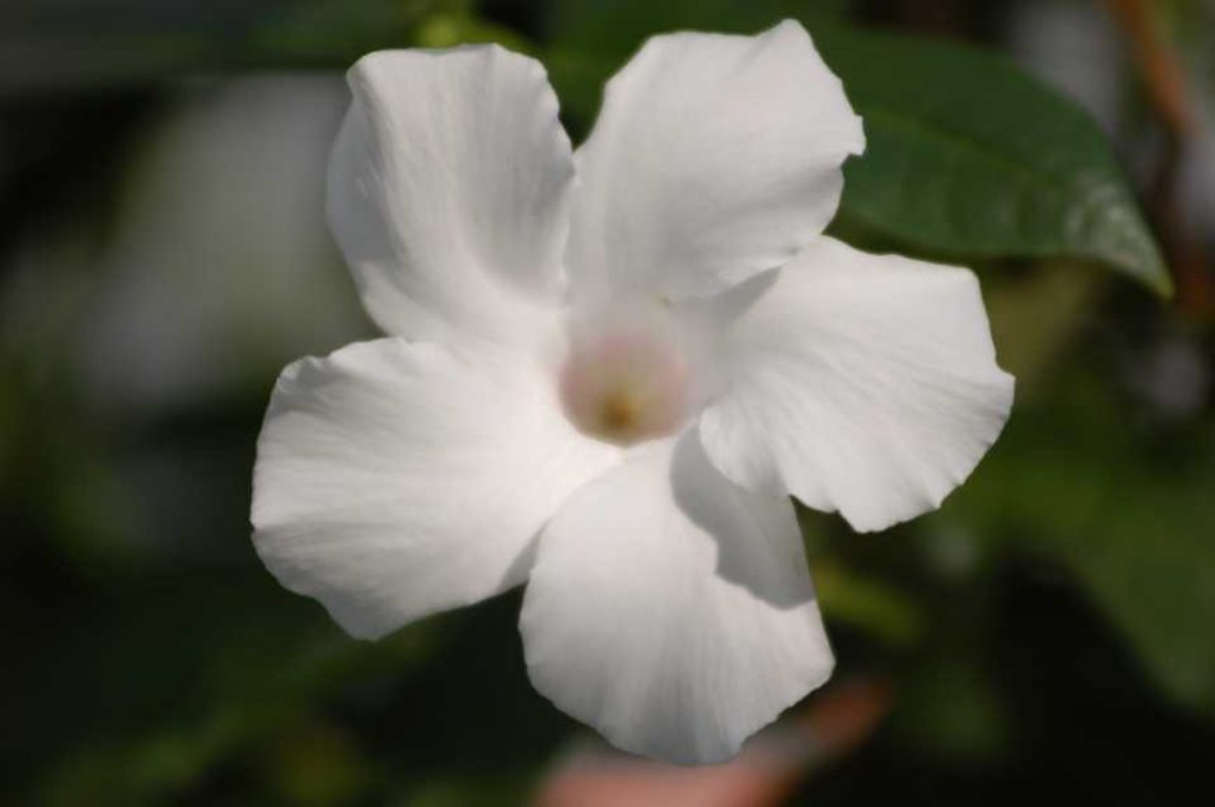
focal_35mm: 300
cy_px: 404
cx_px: 608
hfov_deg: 6.9
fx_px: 10113
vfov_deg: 4.6
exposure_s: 1/4000
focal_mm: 200
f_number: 2.8
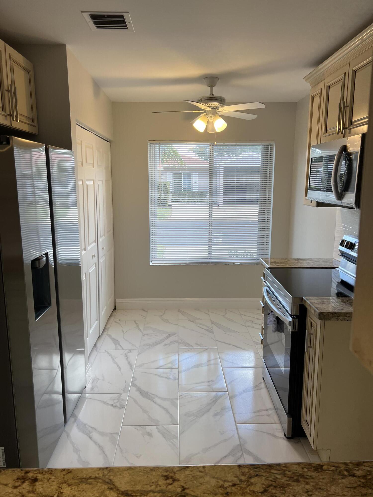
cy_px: 248
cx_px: 186
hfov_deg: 53.1
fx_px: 374
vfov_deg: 67.3
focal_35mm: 26
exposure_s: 1/120
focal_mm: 5.7
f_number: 1.5
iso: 40
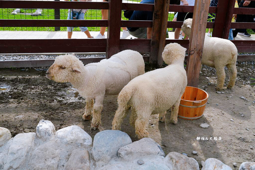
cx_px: 128
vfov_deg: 31.9
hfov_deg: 46.4
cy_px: 85
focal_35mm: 42
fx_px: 297
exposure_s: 1/500
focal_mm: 42
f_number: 8
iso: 320
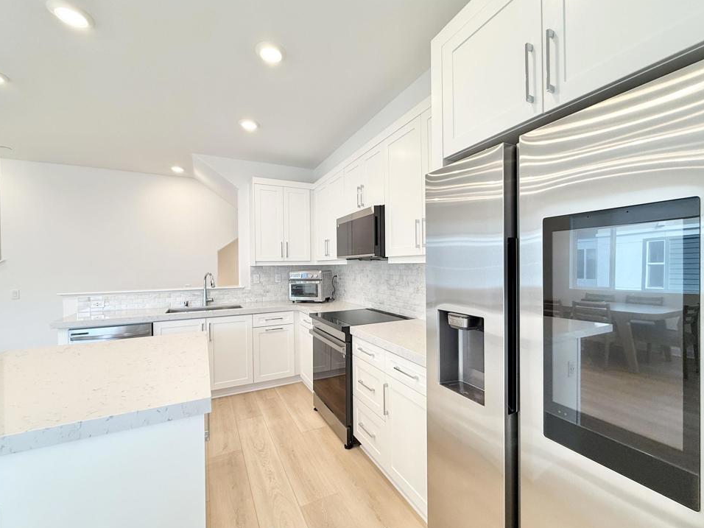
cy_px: 267
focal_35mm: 15
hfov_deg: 98.2
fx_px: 305
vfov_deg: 81.7
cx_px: 357
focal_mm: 2.22
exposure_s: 1/120
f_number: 2.2
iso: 125
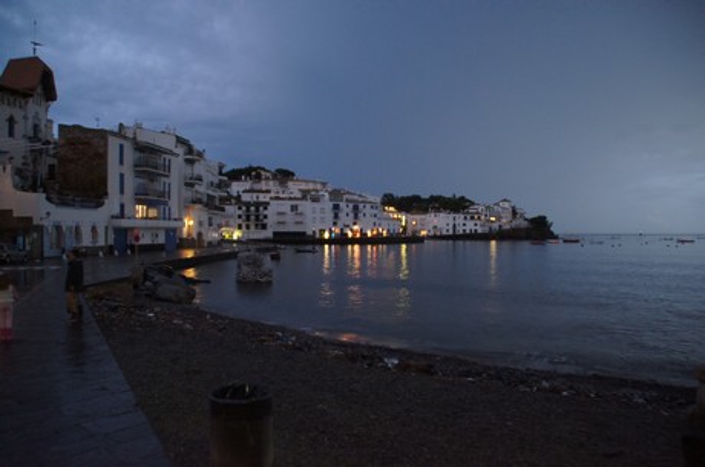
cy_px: 234
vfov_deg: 47.8
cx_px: 352
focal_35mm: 27
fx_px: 528
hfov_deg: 67.5
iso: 4000
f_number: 3.5
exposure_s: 1/30
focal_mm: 18
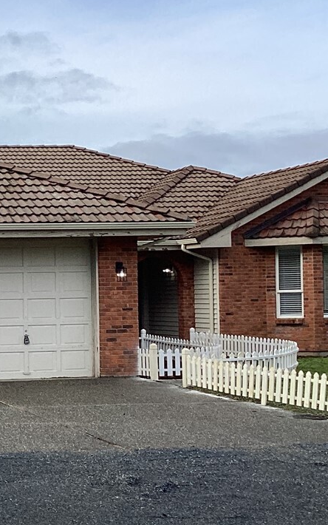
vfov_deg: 27.8
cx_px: -149
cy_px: 287
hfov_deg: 16.3
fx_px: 1058
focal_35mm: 74
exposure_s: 1/886
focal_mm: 3.3
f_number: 2.4
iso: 25
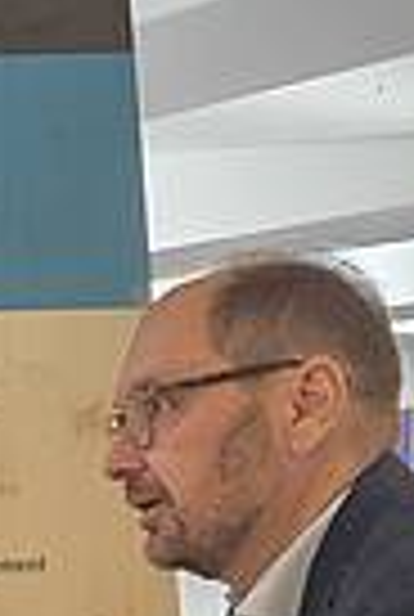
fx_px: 1596
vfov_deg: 20.9
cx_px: -284
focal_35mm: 93
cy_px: 656
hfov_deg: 13.5
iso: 200
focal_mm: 5.4
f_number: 1.8
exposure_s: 1/100
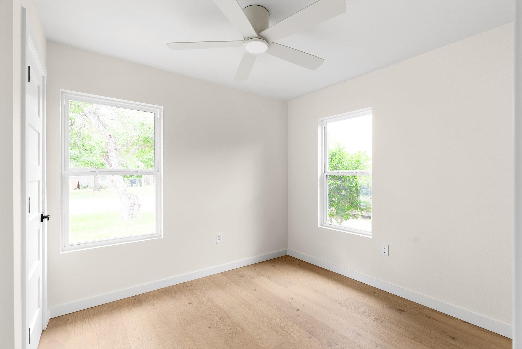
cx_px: 261
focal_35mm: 16
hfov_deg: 96.7
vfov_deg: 73.8
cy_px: 174
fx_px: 232
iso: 400
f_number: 8
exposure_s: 1/5
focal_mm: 16
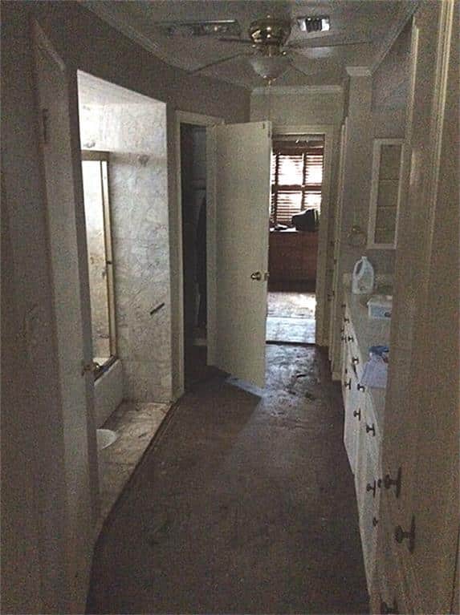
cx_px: 230
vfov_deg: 56.9
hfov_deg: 44.1
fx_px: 568
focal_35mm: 32
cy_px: 308
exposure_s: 1/15
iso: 640
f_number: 2.4
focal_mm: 3.3
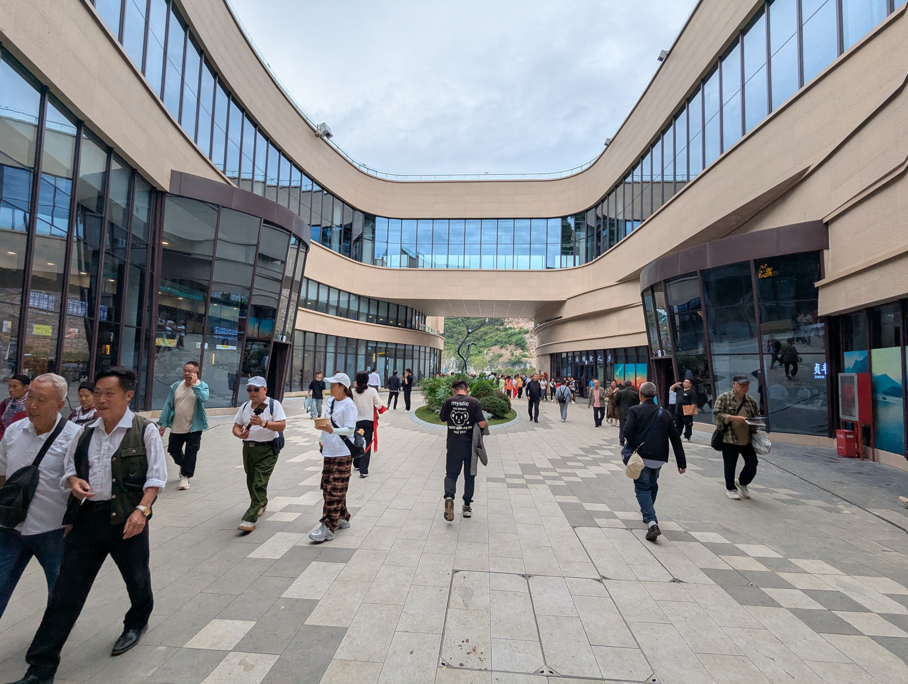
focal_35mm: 16
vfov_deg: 78.2
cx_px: 454
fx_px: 420
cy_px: 342
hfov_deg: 94.4
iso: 52
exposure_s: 1/580
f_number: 2.2
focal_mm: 2.35
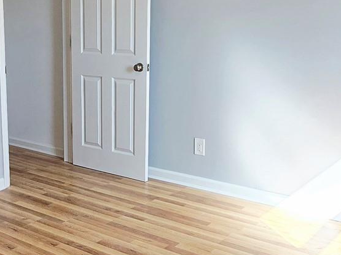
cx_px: 63
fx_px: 473
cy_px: 106
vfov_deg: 30.2
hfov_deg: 38.1
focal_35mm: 48
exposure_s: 1/120
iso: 50
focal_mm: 2.2
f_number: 2.2
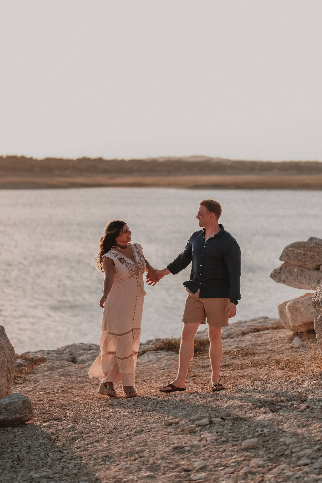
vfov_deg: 24.2
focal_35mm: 84
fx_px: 1127
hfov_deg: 16.3
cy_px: 242
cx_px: 161
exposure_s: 1/4000
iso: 200
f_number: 1.4
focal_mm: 56
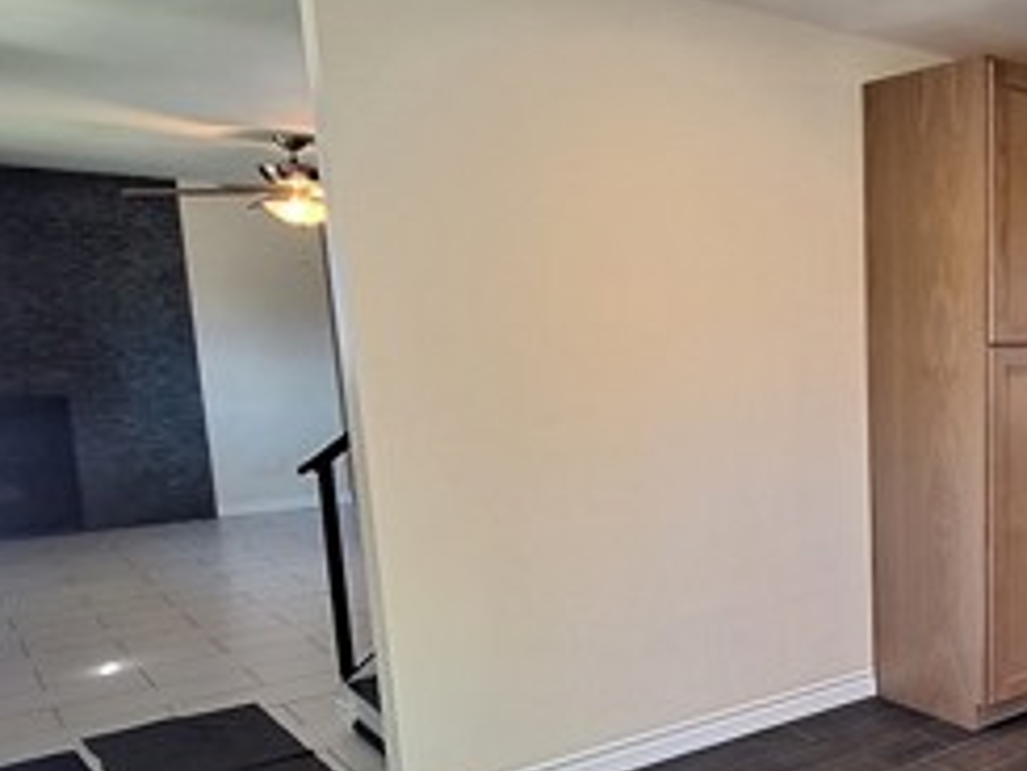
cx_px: 1002
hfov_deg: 46.2
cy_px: 490
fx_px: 1009
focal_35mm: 34
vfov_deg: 41.5
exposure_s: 1/40
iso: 125
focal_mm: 1.74
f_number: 2.2
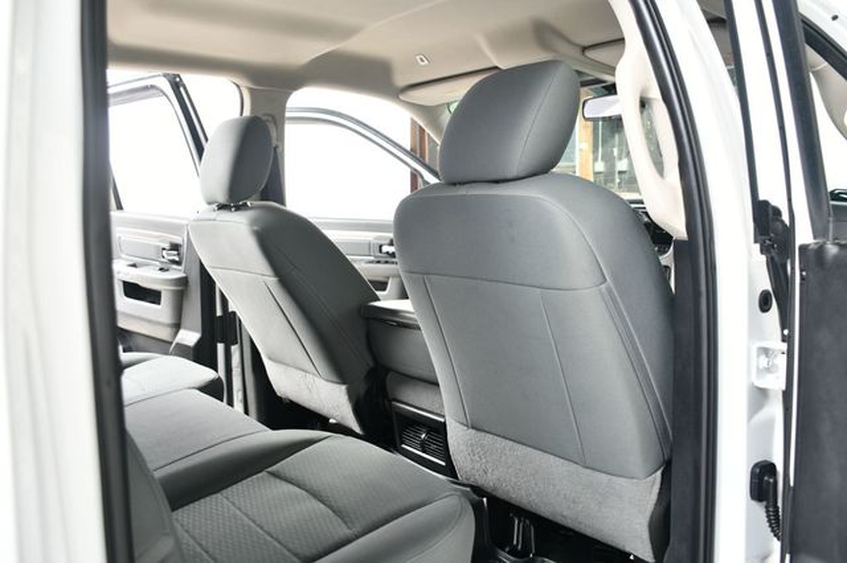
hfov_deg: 57.2
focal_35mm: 33
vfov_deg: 39.9
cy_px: 282
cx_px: 424
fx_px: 776
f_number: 3.5
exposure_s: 1/160
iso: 100
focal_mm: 22
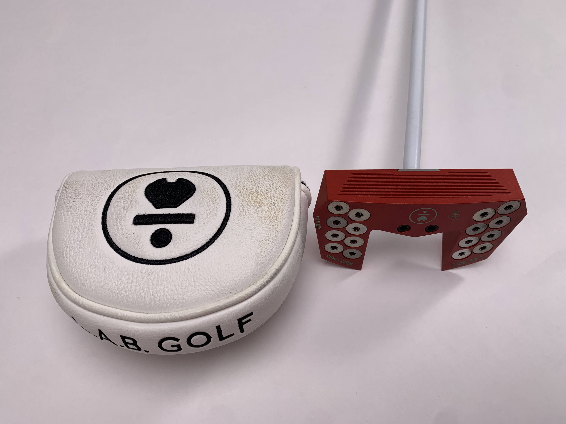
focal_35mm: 26
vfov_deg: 53.1
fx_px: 425
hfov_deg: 67.3
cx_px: 283
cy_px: 212
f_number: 1.8
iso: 25
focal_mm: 4.25
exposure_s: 1/273
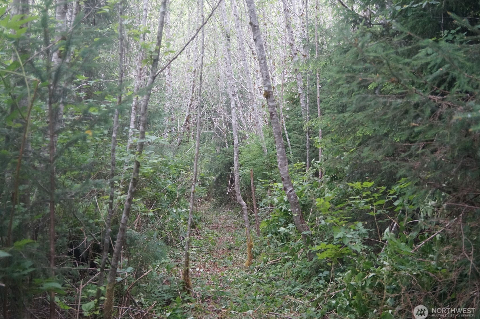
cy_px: 161
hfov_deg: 37.2
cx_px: 239
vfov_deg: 25.2
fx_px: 713
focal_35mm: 54
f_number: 4.5
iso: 1600
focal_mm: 35
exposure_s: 1/160
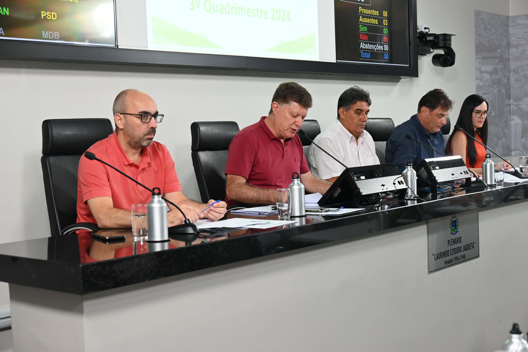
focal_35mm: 53
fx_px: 778
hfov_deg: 37.5
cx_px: 264
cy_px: 176
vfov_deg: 25.5
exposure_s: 1/125
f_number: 5.6
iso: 1800
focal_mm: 53
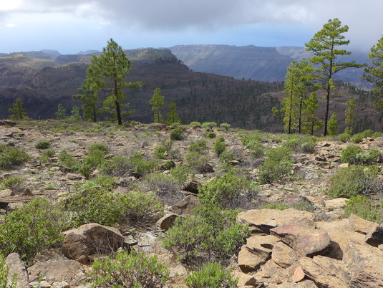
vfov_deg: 45.4
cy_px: 126
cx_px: 229
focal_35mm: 31
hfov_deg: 57.9
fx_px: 343
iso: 80
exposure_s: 1/1300
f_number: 2.8
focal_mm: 4.7
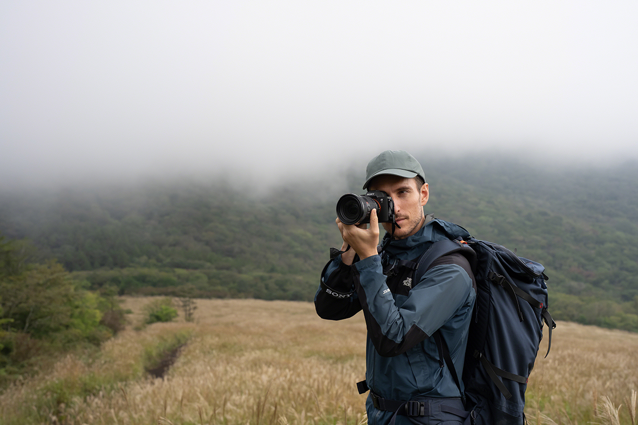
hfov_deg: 39.6
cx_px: 319
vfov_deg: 27.0
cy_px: 212
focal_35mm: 50
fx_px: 886
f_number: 5.6
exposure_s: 1/640
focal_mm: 50
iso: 400
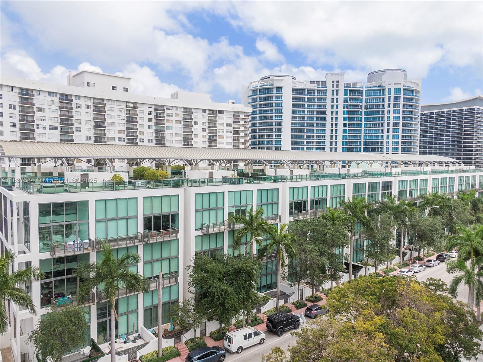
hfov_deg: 71.6
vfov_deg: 56.8
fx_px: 335
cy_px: 181
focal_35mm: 24
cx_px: 242
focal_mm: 4.39
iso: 100
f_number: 2.8
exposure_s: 1/1600
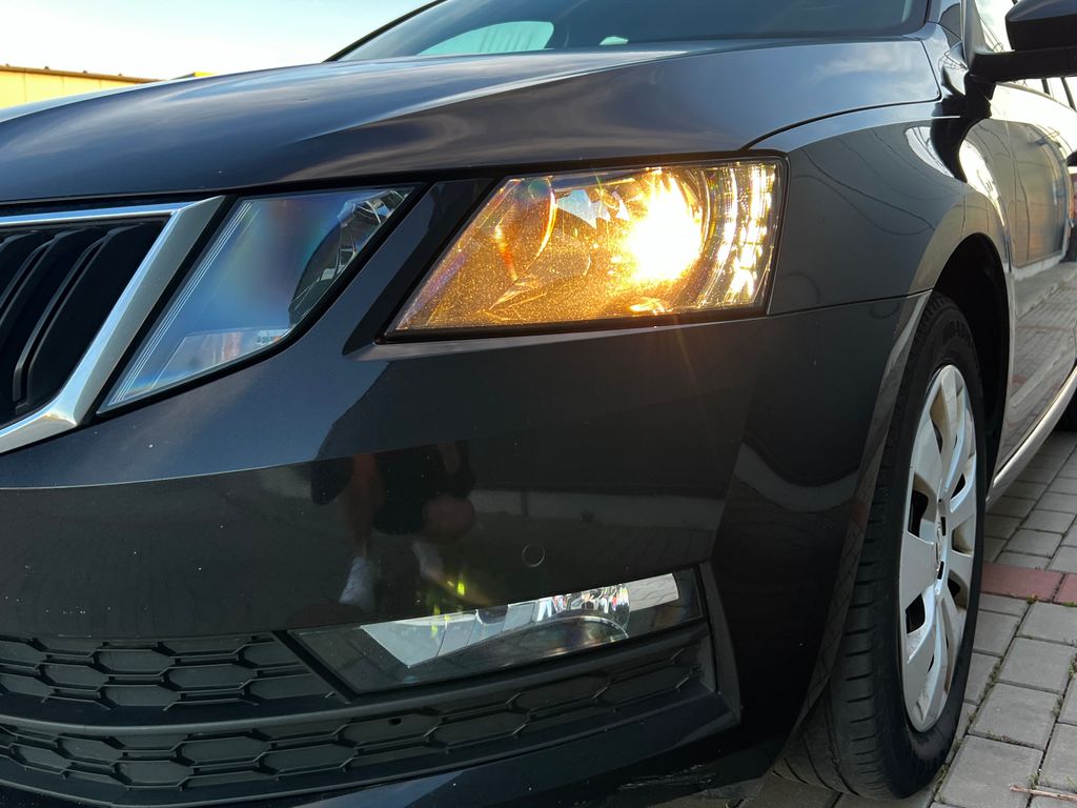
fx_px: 809
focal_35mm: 26
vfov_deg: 53.1
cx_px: 538
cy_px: 404
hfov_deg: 67.3
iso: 100
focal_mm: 5.7
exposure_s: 1/83
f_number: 1.5
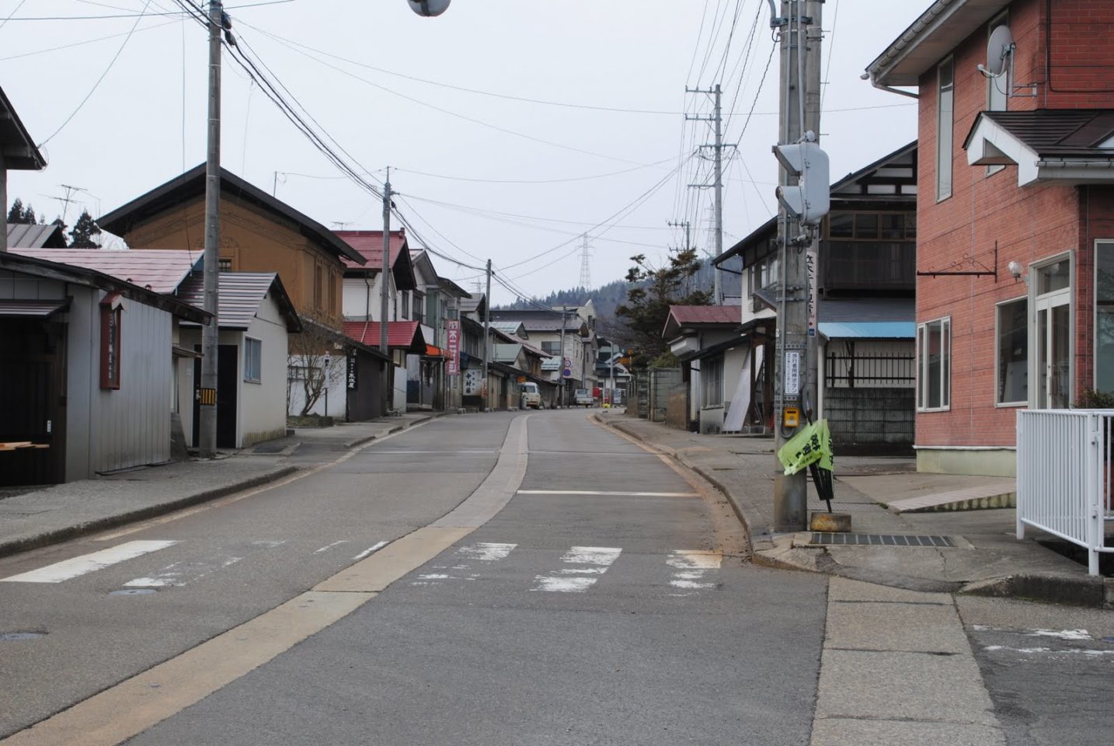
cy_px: 373
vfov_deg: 23.8
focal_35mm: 57
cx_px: 557
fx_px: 1766
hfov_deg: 35.0
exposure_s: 1/250
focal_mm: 38
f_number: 8
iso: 100
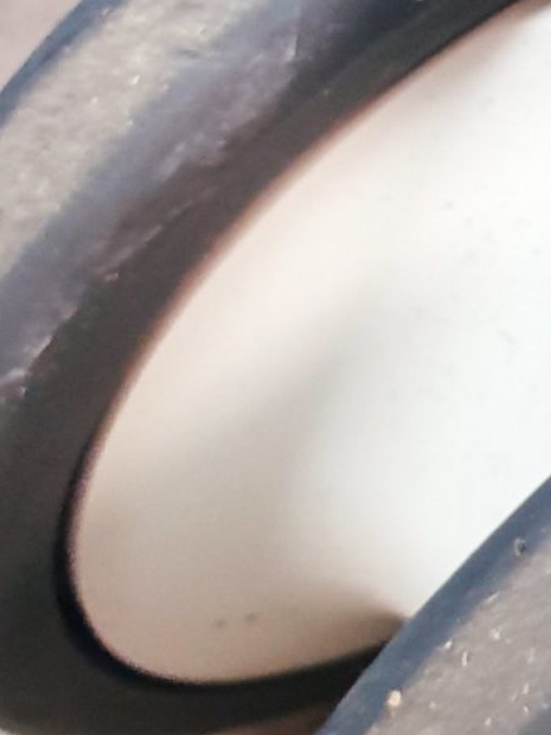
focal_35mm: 114
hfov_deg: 12.1
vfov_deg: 16.4
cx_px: 923
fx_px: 2419
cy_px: -190
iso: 400
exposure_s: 1/50
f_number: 2.4
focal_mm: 4.3
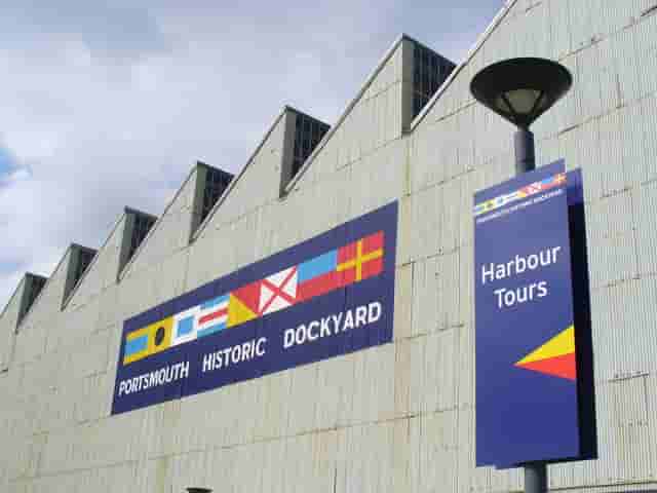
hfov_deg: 44.8
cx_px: 328
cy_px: 246
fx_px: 797
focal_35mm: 42
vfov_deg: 34.3
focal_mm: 7
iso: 80
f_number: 5.8
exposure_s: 1/500
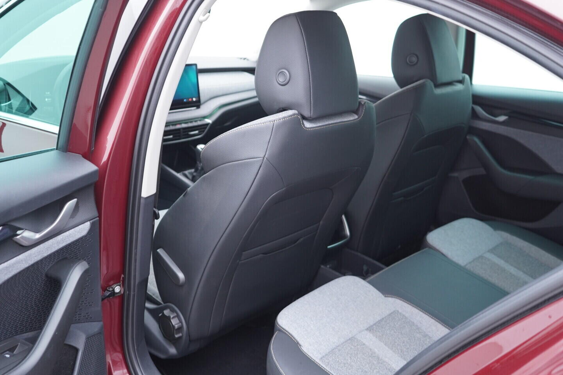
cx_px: 282
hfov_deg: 53.1
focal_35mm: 36
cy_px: 188
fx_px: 563
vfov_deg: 36.9
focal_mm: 24
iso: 400
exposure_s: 1/40
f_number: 2.8
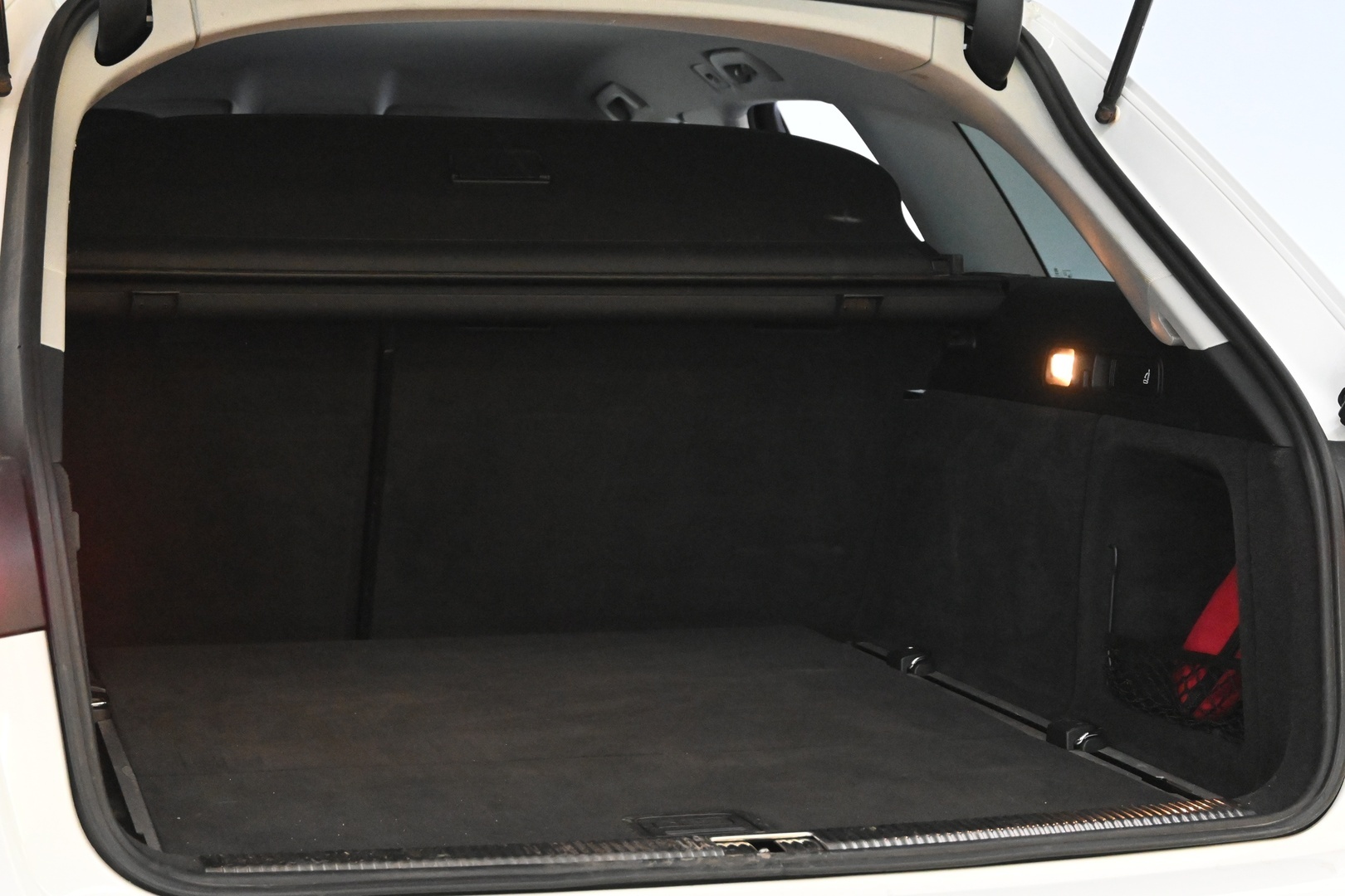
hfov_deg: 30.5
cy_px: 448
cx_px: 672
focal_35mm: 66
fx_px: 2466
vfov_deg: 20.6
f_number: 6
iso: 7200
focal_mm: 44
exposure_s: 1/80
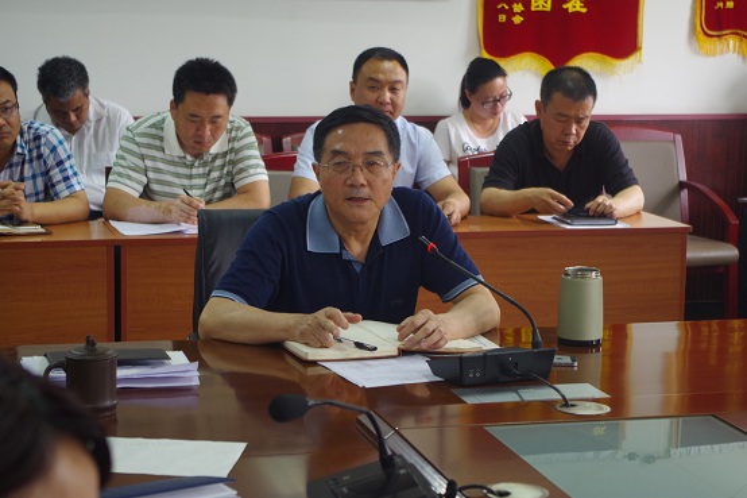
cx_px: 374
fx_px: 1701
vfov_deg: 16.6
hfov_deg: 24.8
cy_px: 249
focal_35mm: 82
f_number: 5.6
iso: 800
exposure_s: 1/20
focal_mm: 55
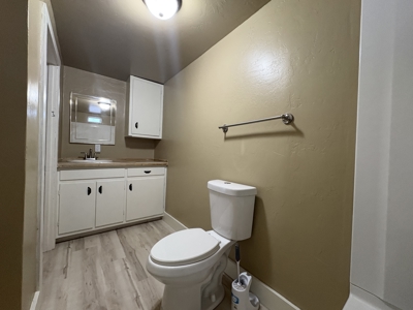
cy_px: 155
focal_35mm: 14
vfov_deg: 85.7
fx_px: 167
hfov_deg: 102.1
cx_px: 206
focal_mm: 2.22
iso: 320
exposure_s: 1/60
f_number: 2.2
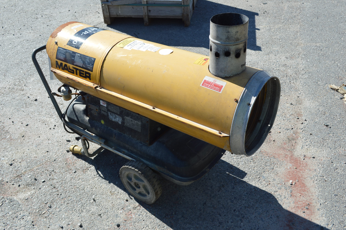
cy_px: 115
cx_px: 173
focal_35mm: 36
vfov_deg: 36.8
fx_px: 346
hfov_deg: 53.2
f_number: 8
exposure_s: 1/250
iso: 100
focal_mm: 24
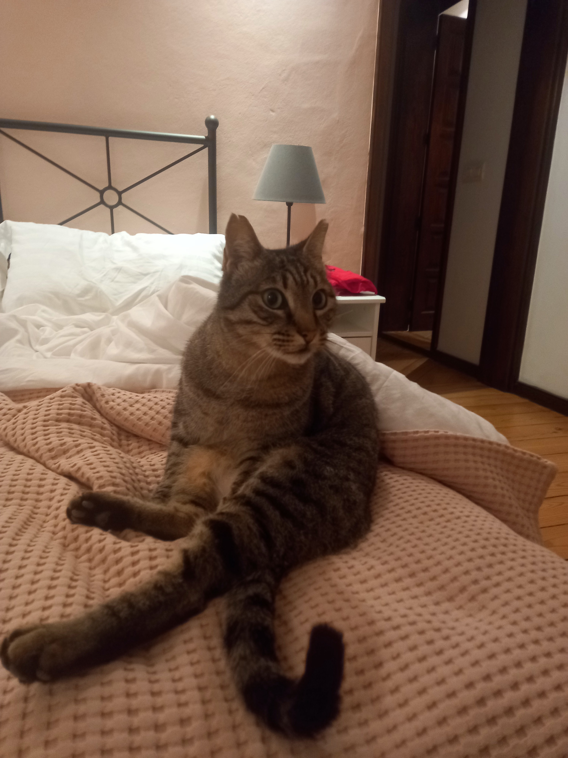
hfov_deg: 54.9
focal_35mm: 25
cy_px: 379
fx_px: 547
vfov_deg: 69.4
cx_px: 284
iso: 400
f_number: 2
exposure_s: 1/25
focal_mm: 4.6
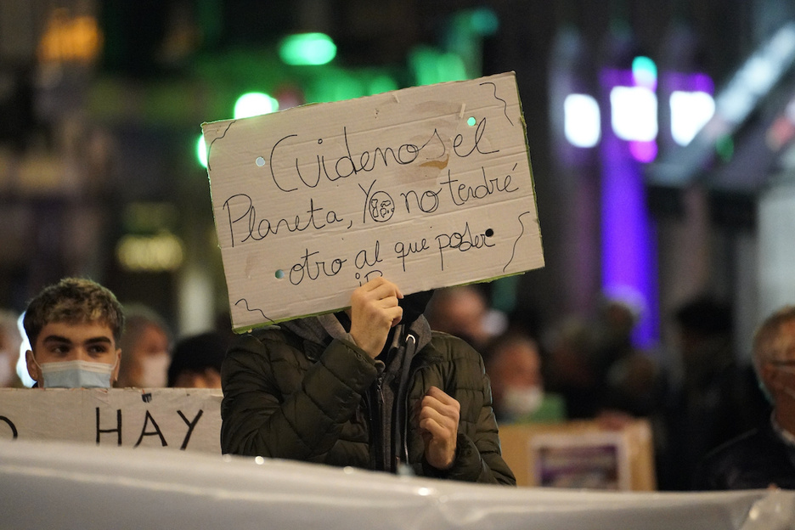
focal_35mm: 400
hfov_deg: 5.2
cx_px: 398
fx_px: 8833
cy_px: 265
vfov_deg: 3.4
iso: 20000
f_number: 5.6
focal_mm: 400
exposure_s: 1/160
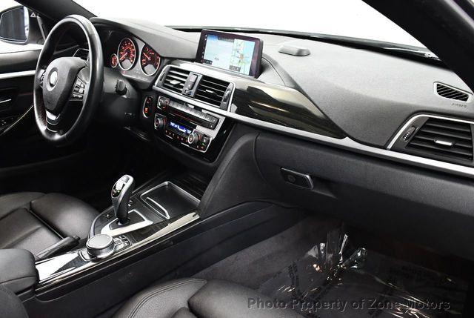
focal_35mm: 36
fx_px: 475
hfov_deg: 53.1
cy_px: 159
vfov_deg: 37.0
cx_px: 237
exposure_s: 1/80
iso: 3200
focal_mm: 18
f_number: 3.5
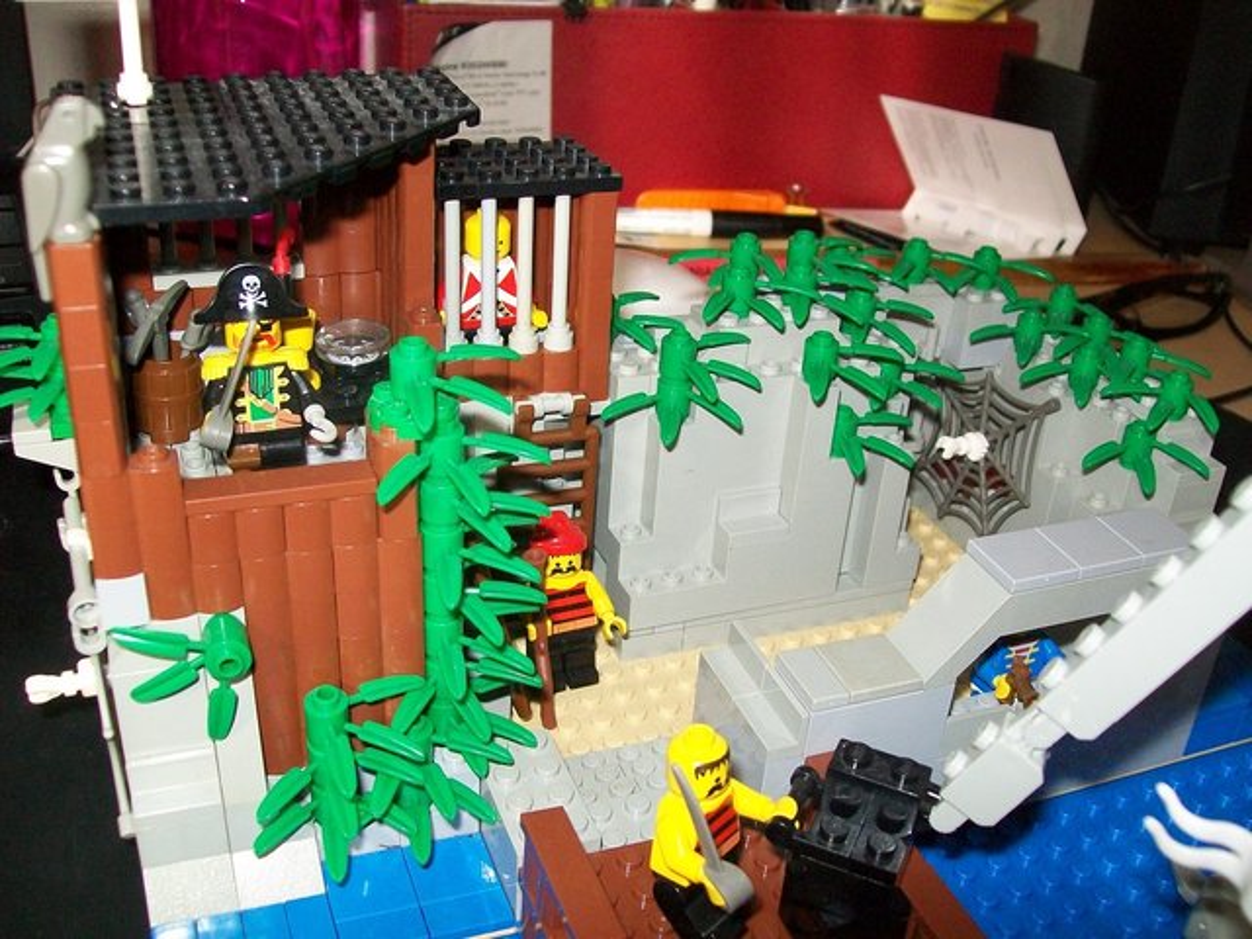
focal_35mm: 36
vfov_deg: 39.7
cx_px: 626
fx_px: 1302
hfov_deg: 51.4
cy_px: 470
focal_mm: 6
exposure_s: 1/60
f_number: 2.7
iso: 160
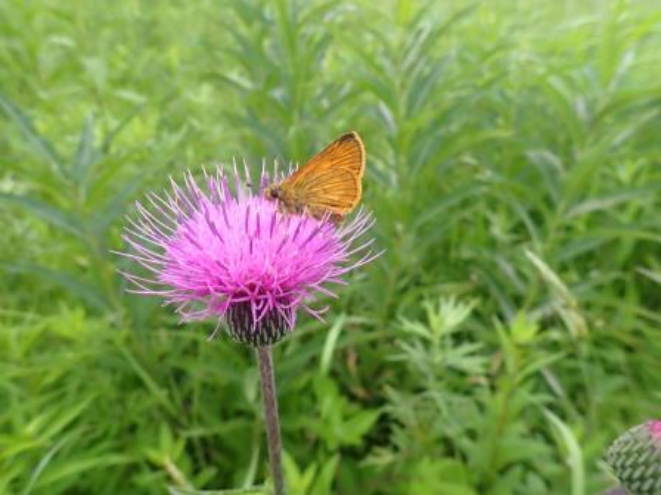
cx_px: 330
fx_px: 477
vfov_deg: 54.9
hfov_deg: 69.4
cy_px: 248
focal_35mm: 25
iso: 100
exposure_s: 1/320
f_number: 2.8
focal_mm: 4.5
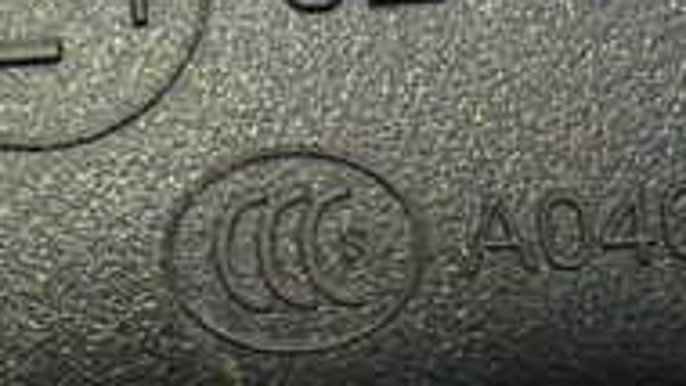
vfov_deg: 11.7
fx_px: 1874
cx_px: 14
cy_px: 14
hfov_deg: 20.2
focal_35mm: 103
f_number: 2.3
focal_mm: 5.4
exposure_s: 1/30
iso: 800
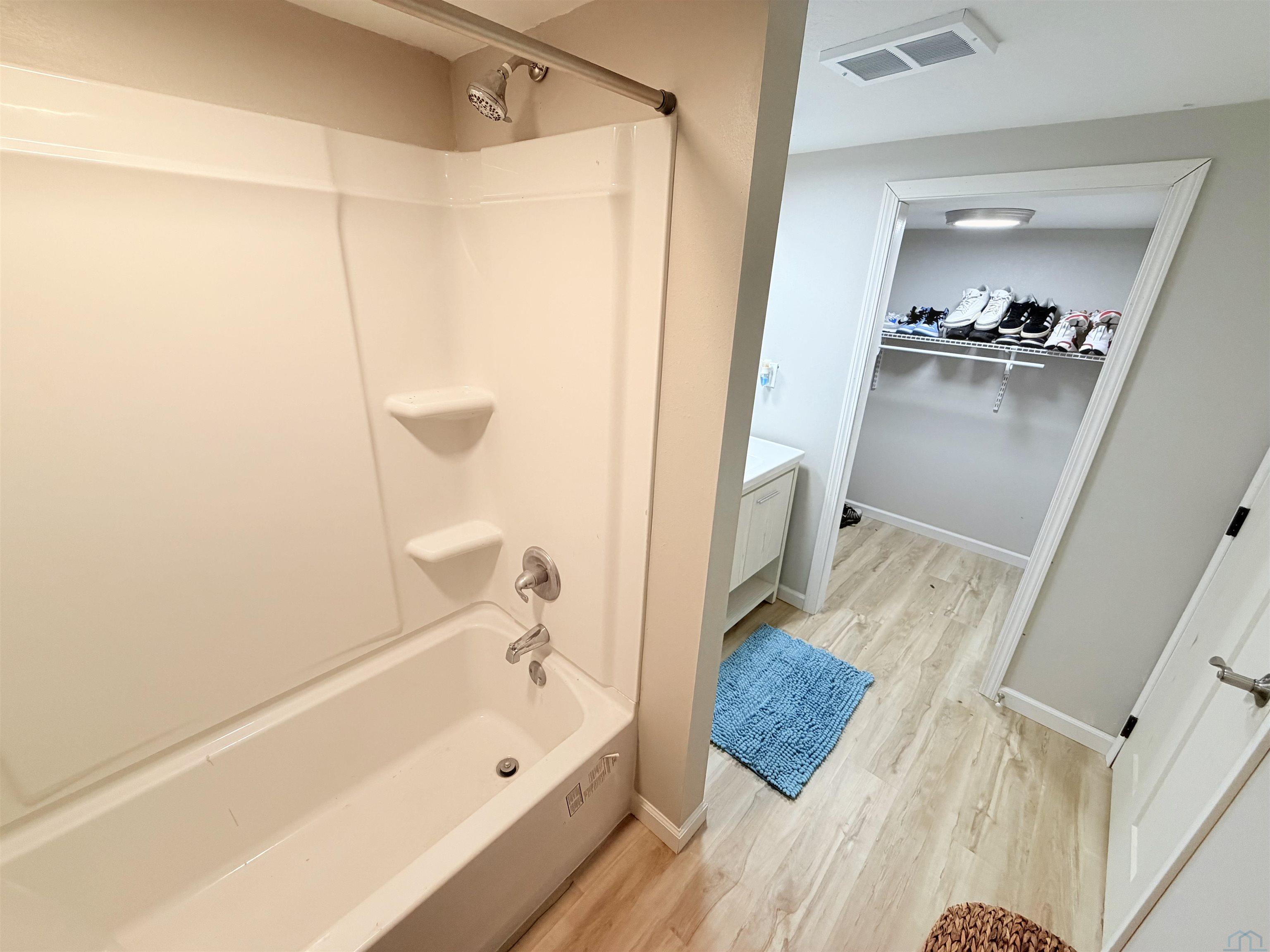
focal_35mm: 14
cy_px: 476
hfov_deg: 102.1
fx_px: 514
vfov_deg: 85.7
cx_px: 635
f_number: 2.2
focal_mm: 2.22
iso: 250
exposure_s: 1/120
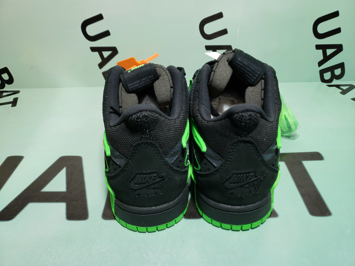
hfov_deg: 67.3
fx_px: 267
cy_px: 133
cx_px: 178
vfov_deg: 53.1
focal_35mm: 26
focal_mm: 4.3
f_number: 1.5
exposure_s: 1/208
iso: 50
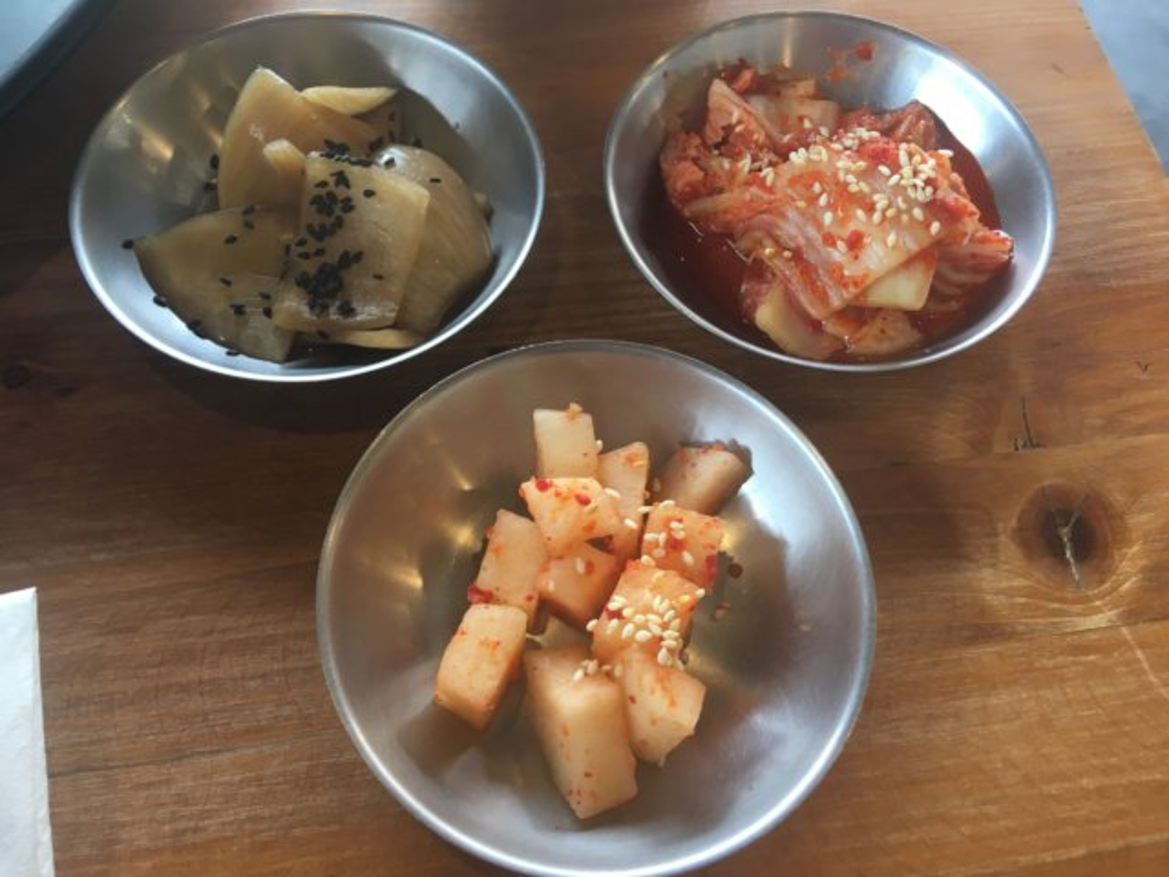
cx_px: 584
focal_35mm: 29
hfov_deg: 61.7
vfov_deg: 48.2
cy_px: 438
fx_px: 979
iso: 25
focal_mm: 4.15
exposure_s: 1/33
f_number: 2.2
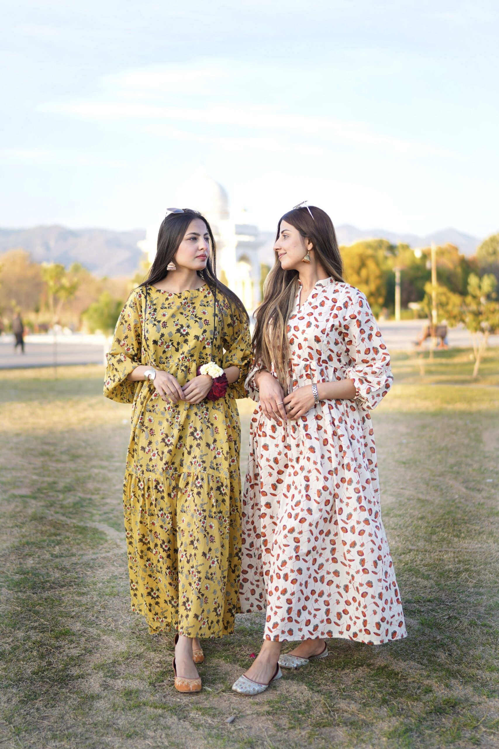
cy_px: 374
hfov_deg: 26.0
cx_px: 250
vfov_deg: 38.2
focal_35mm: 52
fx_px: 1081
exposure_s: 1/800
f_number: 1.4
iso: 100
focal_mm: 35
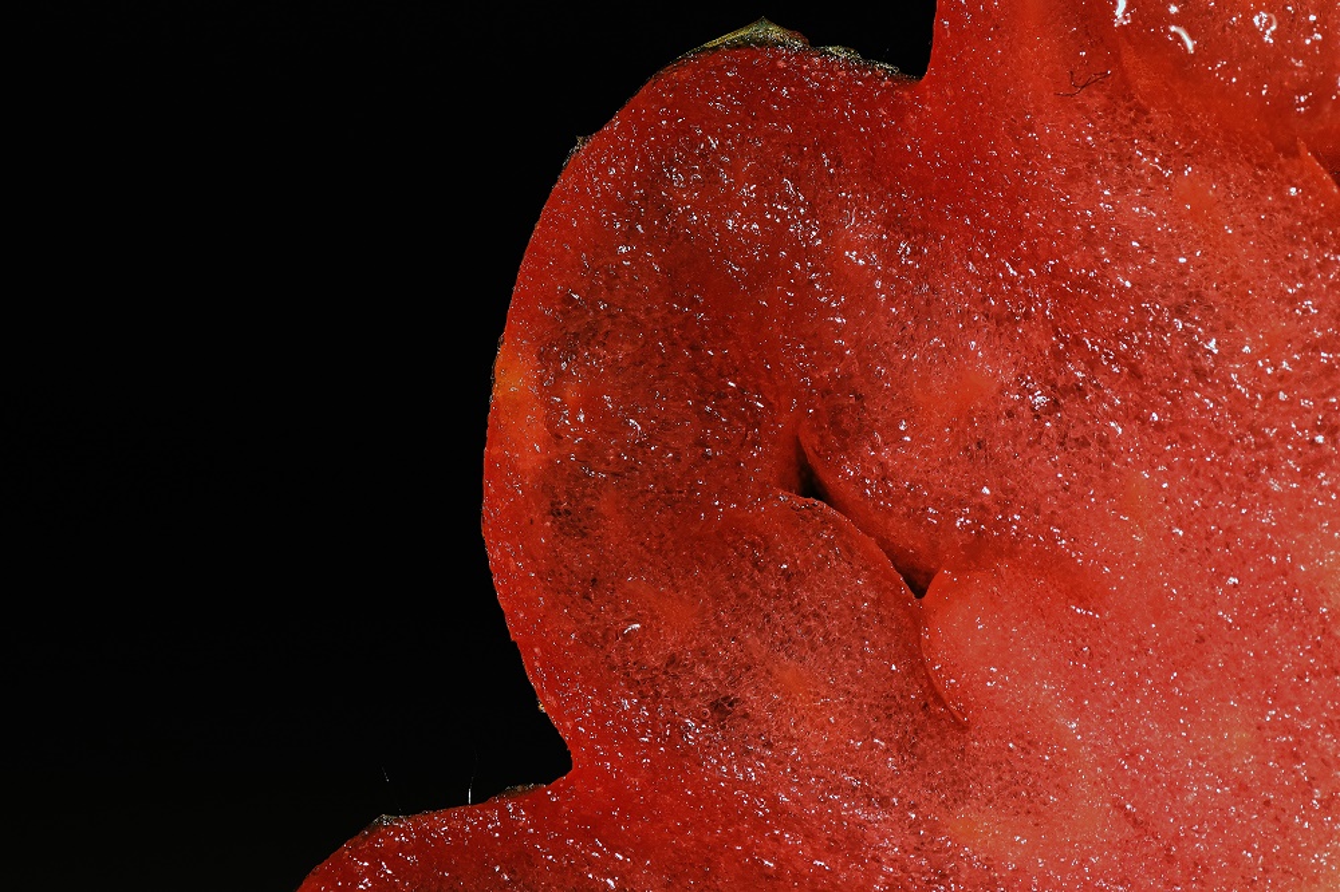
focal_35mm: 135
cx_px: 670
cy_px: 446
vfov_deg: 10.2
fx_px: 5023
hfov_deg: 15.2
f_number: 18
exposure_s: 1/60
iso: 500
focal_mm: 90
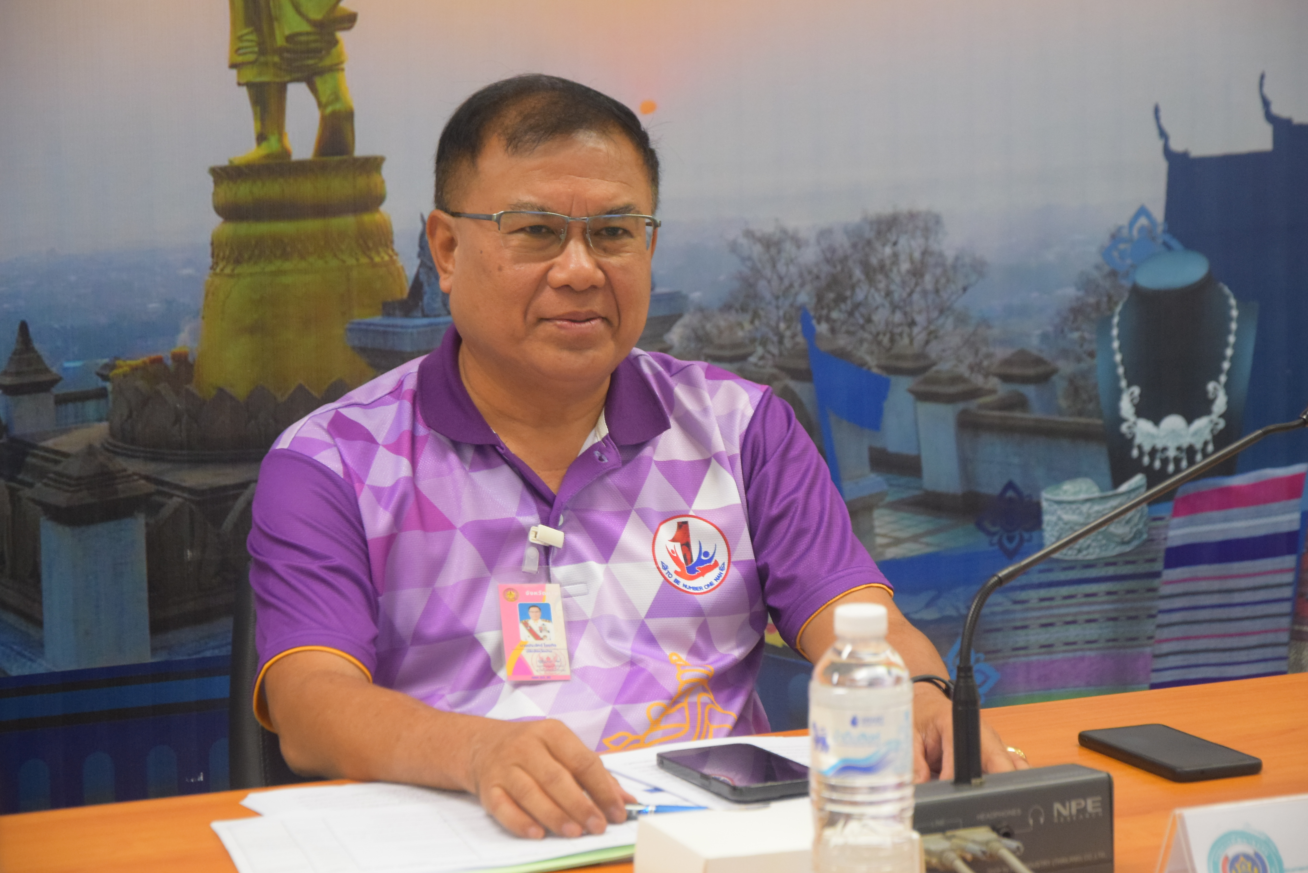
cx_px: 654
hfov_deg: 18.2
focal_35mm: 112
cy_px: 436
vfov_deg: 12.2
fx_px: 4088
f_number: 5.3
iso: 2000
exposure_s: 1/80
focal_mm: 75
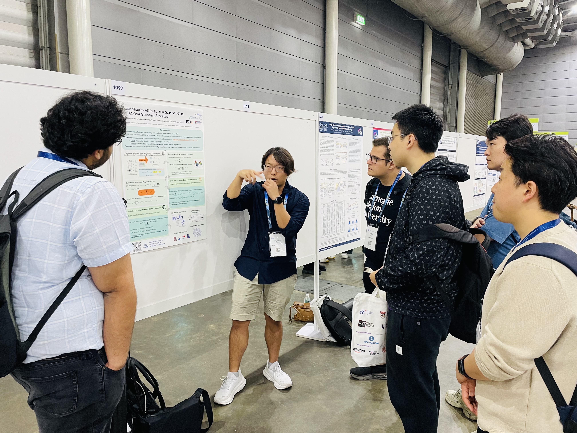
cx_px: 288
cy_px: 216
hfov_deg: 67.3
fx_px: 433
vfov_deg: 53.1
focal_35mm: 26
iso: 200
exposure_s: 1/50
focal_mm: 4.2
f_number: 1.6
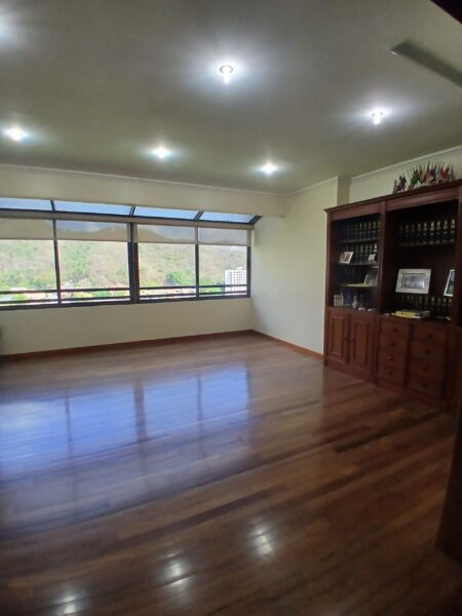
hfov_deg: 74.7
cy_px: 308
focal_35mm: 17
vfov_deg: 91.0
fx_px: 303
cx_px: 231
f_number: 2.2
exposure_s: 1/33.3
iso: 100
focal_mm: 1.4
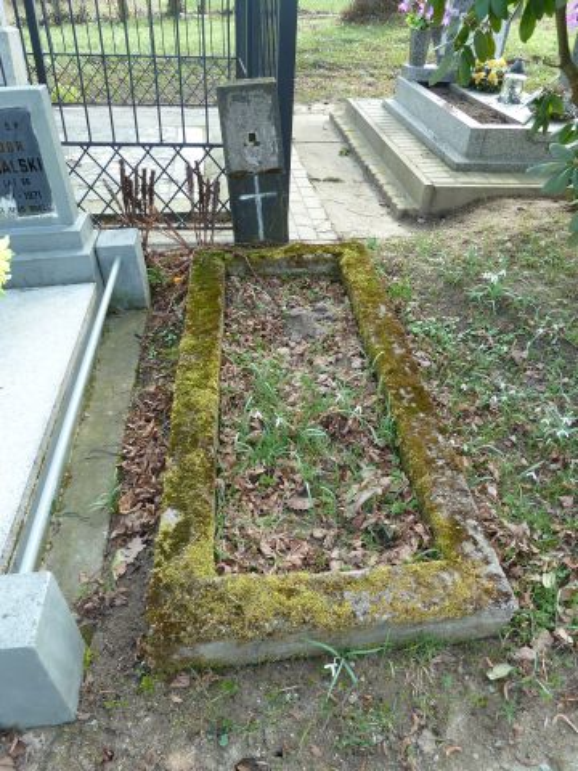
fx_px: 557
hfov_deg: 54.9
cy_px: 386
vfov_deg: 69.4
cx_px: 289
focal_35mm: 25
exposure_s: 1/80
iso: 80
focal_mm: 4.1
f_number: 3.3
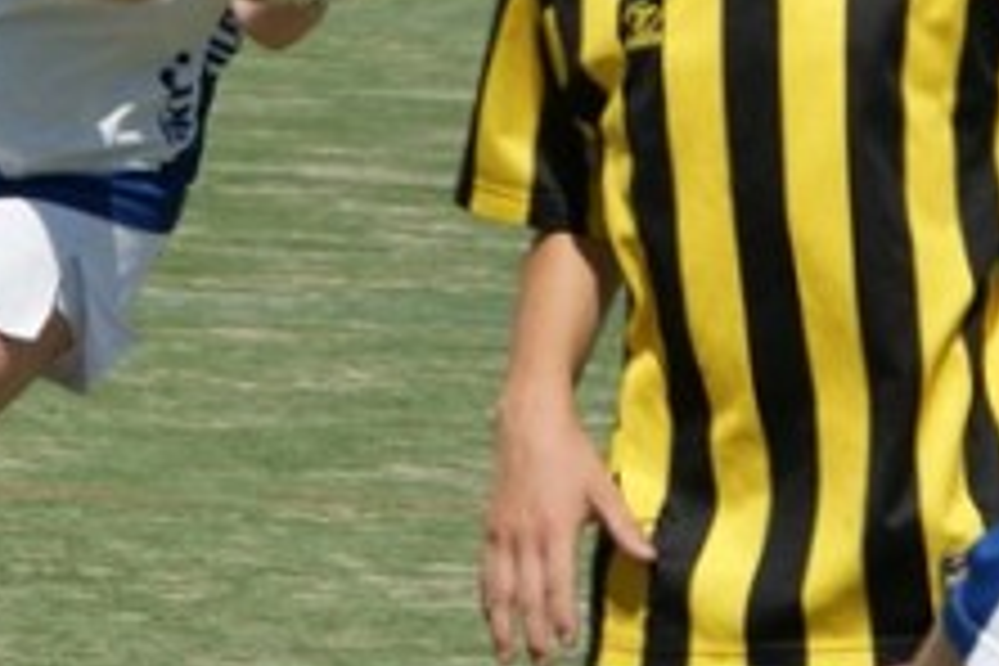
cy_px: -194
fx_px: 14346
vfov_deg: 2.7
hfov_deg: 4.0
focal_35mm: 517
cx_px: -92
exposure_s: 1/500
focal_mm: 85
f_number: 8
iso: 100
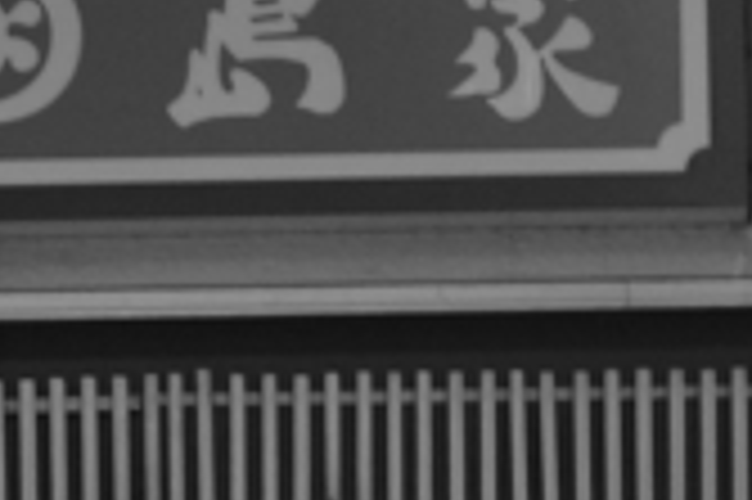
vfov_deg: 5.0
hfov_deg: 7.4
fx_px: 5760
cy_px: 586
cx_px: 883
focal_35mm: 276
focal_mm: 30
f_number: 2
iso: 640
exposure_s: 1/30
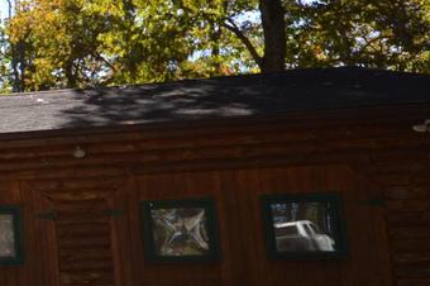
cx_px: -341
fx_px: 872
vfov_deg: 18.6
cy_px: 158
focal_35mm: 73
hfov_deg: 20.1
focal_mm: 11.5
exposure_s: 1/200
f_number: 5.6
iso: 100
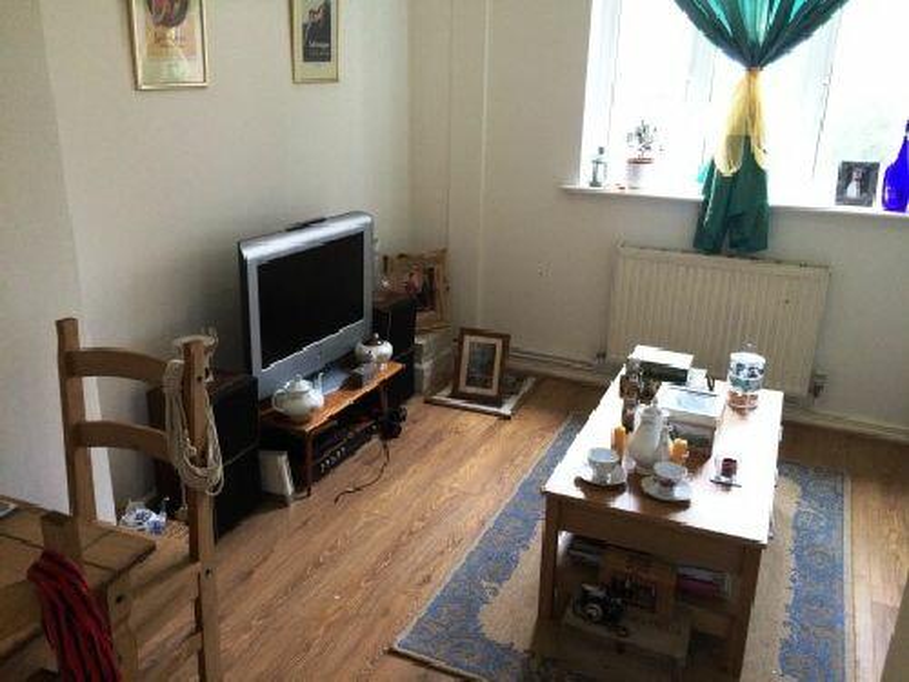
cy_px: 341
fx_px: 762
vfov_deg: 48.2
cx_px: 454
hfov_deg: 61.7
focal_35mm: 29
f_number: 2.2
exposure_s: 1/33
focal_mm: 4.15
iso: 320
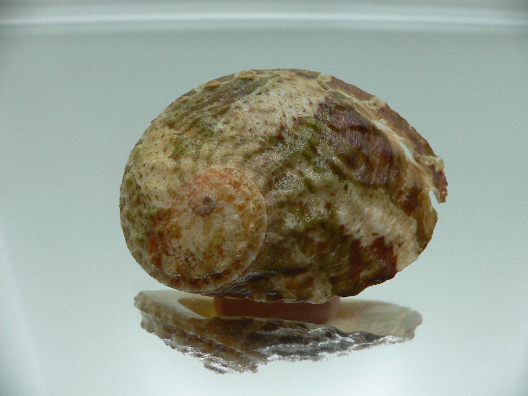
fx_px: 534
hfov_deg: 52.6
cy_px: 198
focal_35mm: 35
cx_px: 264
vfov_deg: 40.7
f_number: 2.8
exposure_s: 1/80
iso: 80
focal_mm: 4.6
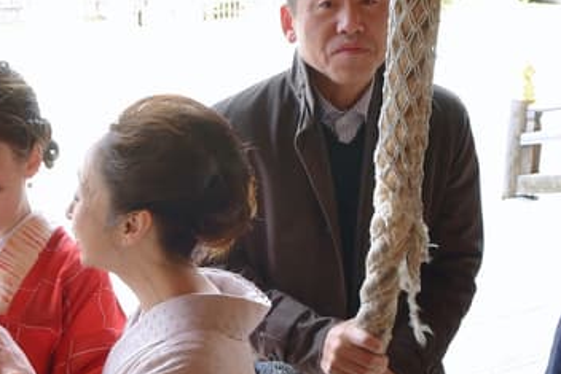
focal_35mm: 75
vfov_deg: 18.1
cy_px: 275
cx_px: 188
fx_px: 1169
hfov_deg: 26.8
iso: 1000
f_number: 8
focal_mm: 24
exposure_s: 1/80
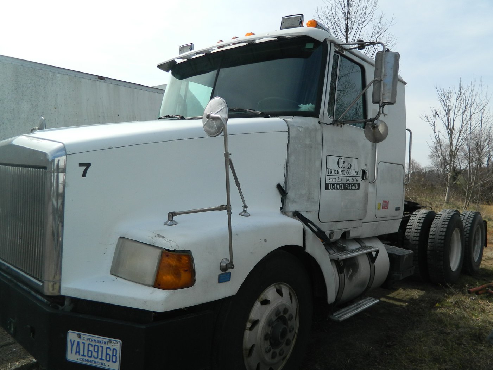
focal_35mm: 27
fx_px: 385
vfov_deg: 51.4
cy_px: 191
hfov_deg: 65.3
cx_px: 255
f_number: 8.7
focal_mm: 4.5
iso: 80
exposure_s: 1/200
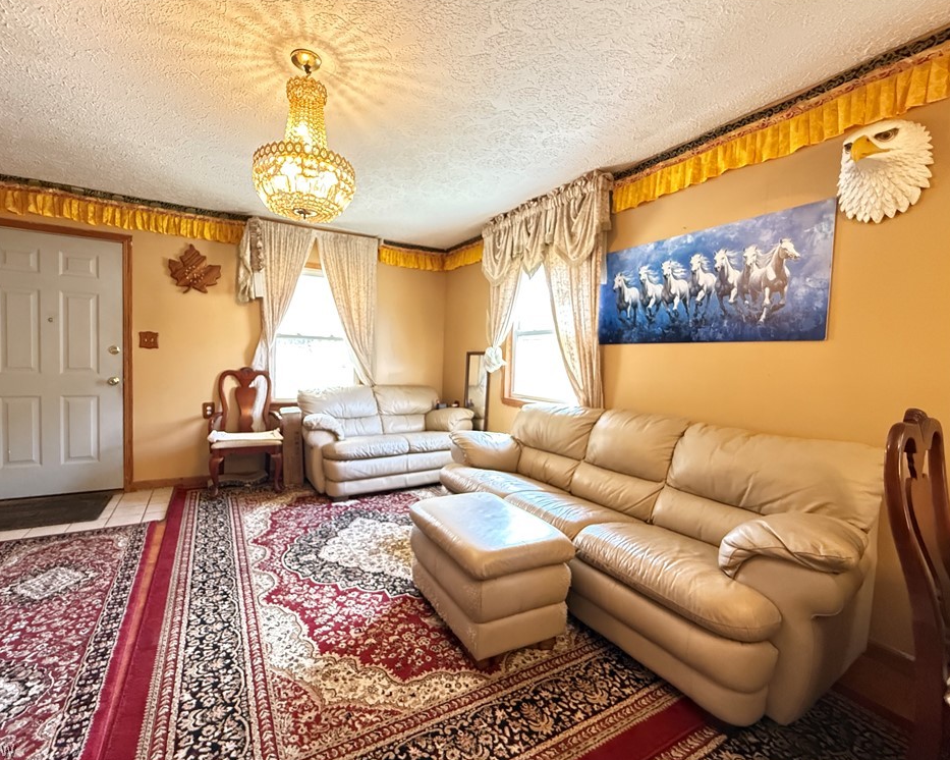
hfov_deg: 96.6
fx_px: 422
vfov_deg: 84.0
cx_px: 436
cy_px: 380
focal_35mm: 15
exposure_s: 1/60
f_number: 2.2
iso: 1000
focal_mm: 2.22
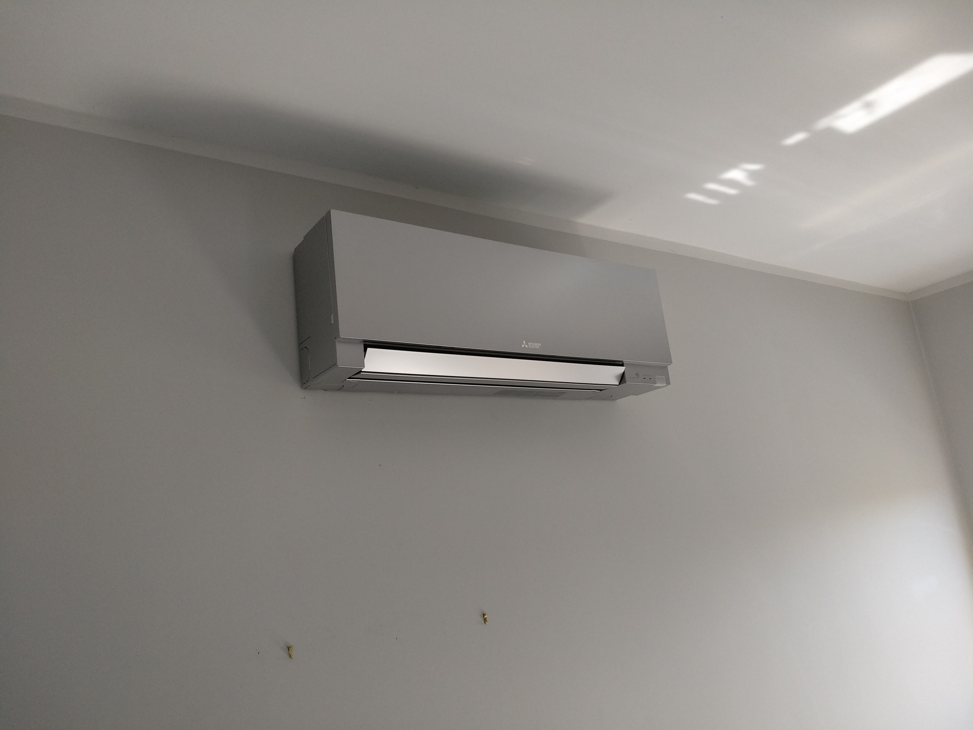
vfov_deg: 61.1
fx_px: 618
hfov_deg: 76.4
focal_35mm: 22
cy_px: 365
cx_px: 486
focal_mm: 3.81
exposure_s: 1/50
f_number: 2.2
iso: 160
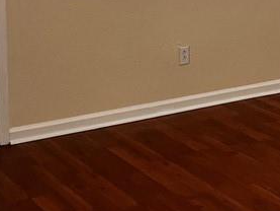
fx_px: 777
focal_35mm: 96
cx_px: 263
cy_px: -21
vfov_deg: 15.0
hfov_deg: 20.0
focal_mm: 5.7
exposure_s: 1/60
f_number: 1.5
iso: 160
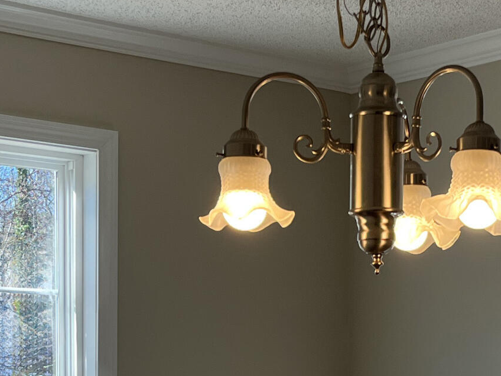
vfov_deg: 15.5
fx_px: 1332
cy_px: 449
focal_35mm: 92
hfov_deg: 21.0
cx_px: 403
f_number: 1.6
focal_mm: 5.1
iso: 50
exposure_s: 1/357
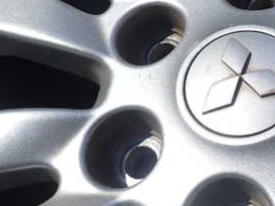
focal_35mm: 55
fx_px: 437
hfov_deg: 33.1
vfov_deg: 26.6
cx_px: 248
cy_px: 105
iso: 100
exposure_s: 1/500
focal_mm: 4.5
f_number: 8
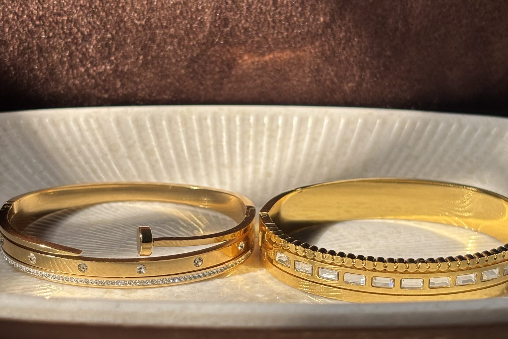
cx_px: 253
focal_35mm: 73
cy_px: 200
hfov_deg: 27.7
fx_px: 1030
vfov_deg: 18.6
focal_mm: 5.96
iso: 32
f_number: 1.6
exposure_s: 1/195
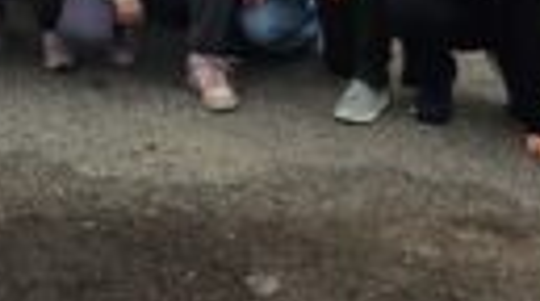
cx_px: -61
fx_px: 986
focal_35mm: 69
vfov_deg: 15.4
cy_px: -209
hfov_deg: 27.8
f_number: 1.8
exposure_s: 1/652
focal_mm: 5.4
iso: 25
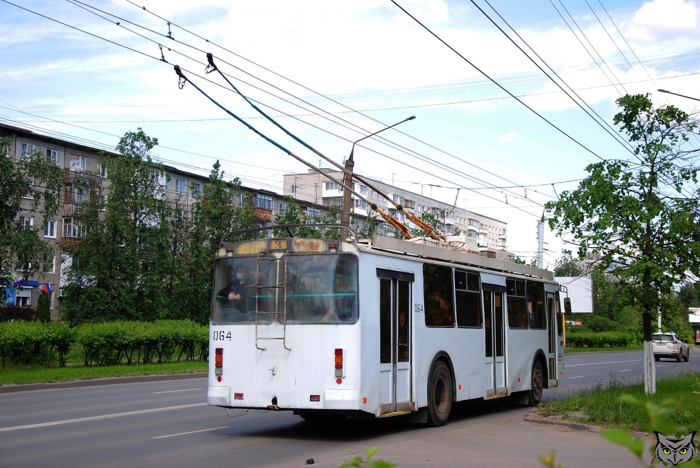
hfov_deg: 35.0
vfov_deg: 23.8
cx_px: 350
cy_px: 234
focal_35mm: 57
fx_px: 1110
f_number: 4.5
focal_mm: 38
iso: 200
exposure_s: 1/400
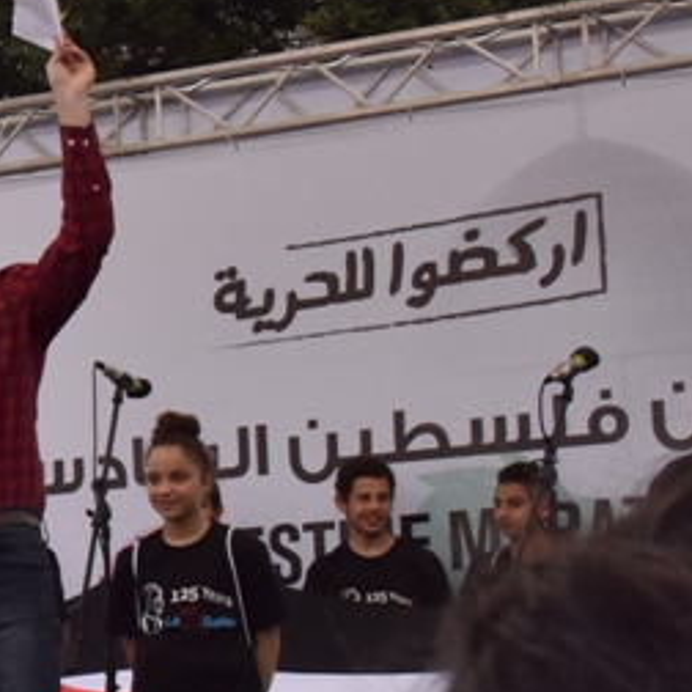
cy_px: 479
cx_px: -445
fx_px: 2963
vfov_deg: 13.3
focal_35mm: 131
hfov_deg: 12.5
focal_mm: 38
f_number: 16
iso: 2500
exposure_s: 1/1000
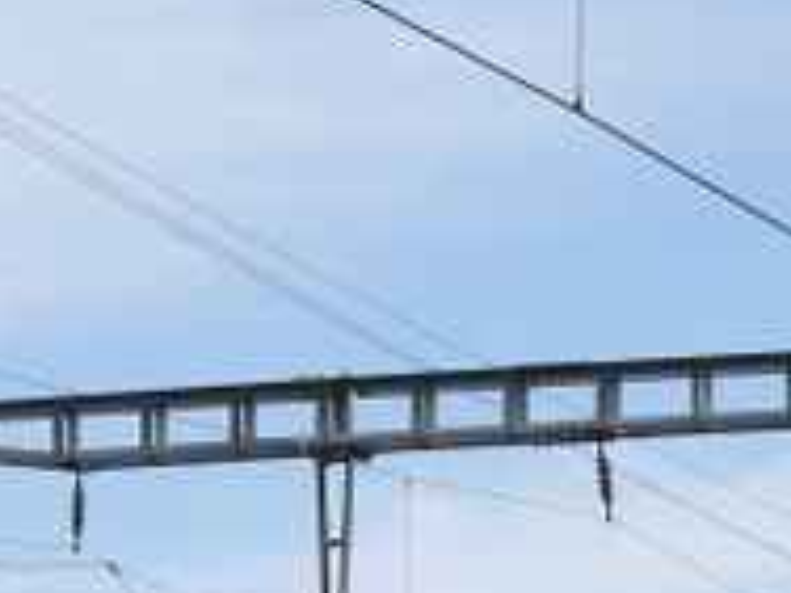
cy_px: 1213
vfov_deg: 5.2
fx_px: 6421
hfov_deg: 7.0
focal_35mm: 281
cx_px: 888
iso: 160
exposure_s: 1/400
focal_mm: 24
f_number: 8
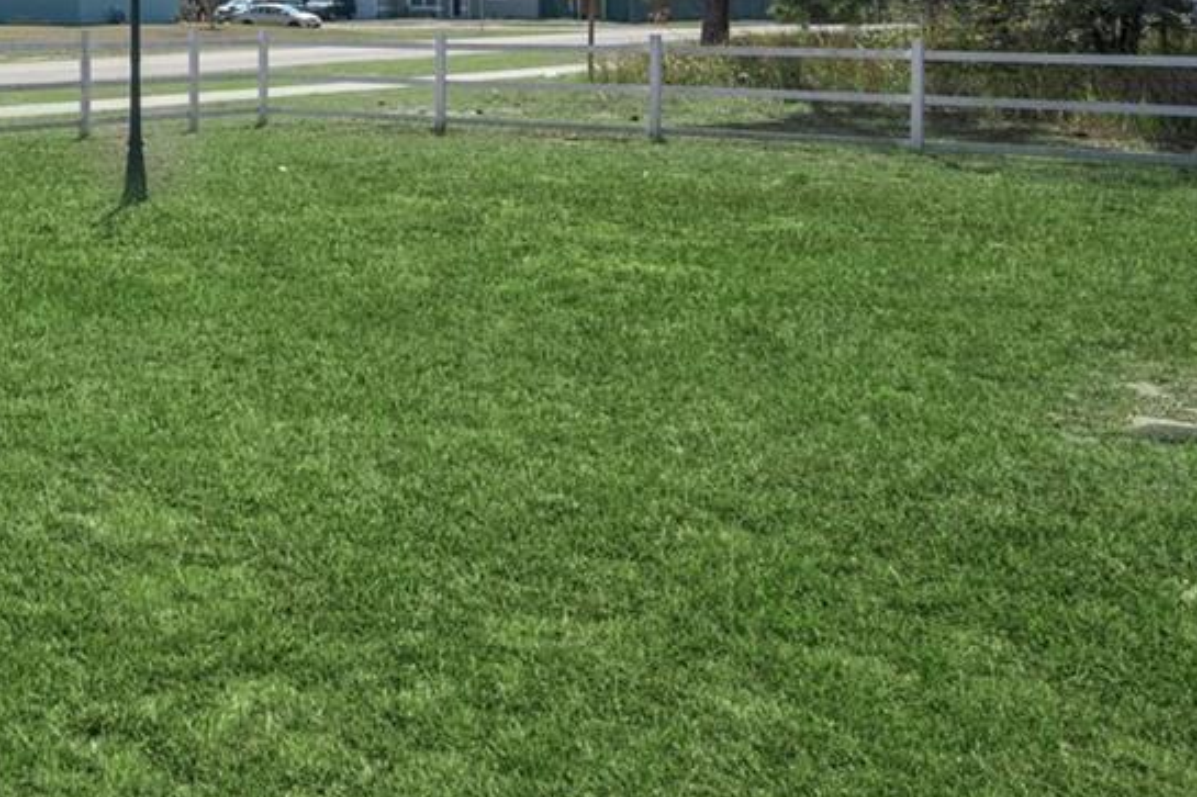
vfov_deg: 26.5
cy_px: 24
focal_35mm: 48
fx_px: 1611
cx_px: -270
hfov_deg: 32.8
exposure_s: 1/1000
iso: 200
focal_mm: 16.5
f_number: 9
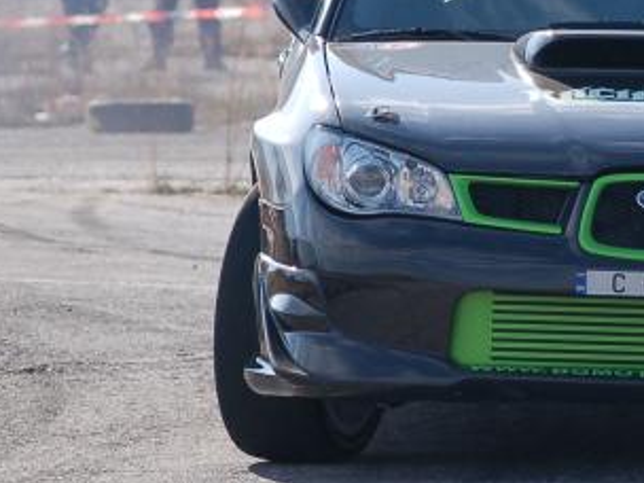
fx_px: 10828
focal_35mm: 582
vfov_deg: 2.6
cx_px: 665
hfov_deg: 3.4
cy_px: 190
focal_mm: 120
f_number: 5
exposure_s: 1/1250
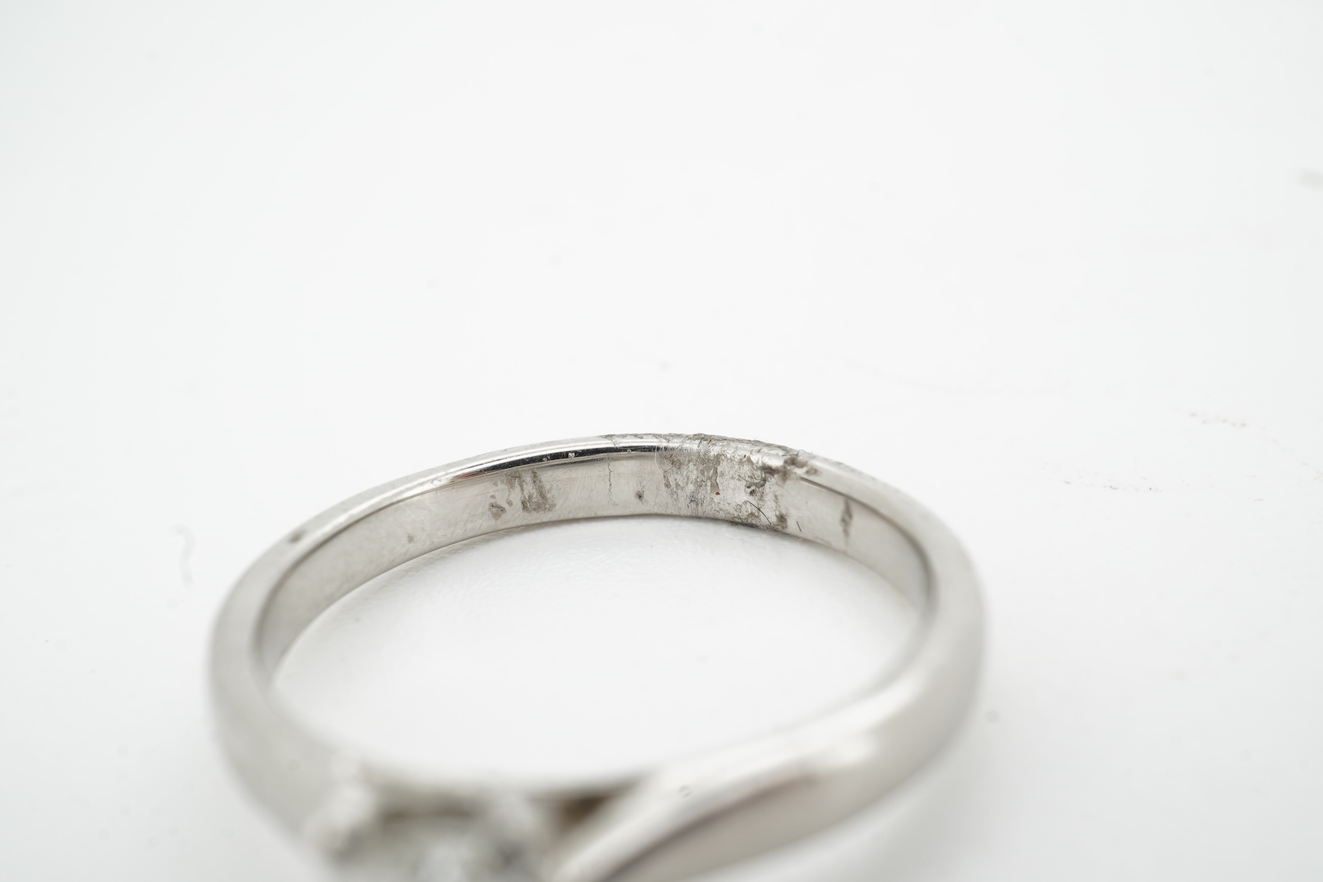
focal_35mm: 45
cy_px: 441
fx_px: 1654
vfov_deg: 29.9
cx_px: 662
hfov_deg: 43.6
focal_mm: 30
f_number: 22
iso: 200
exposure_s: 1/80
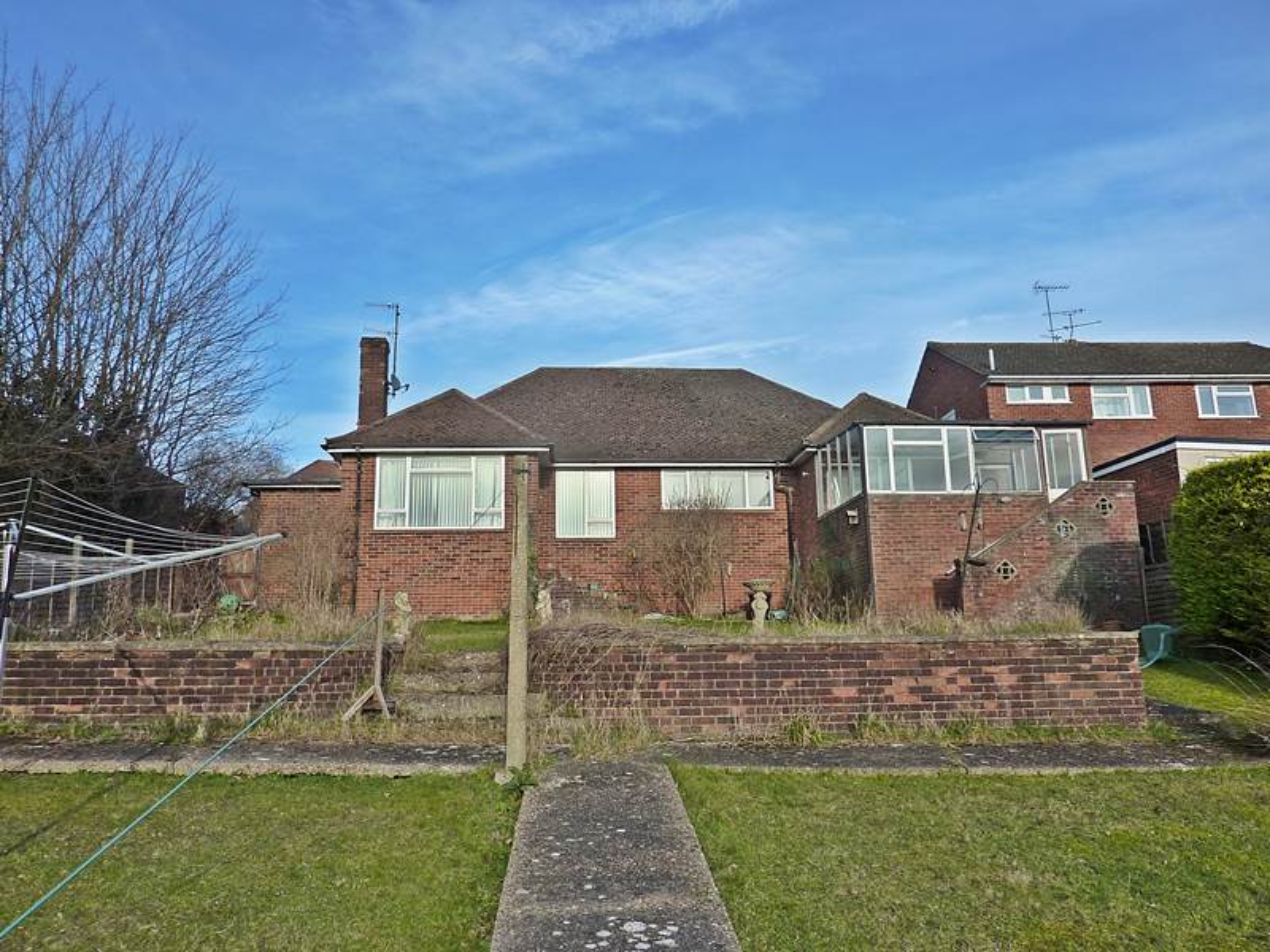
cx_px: 635
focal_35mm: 25
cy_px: 476
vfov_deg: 54.9
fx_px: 917
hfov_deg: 69.4
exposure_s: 1/400
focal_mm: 4.1
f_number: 4
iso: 125
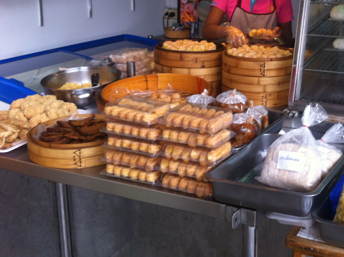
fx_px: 575
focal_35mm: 58
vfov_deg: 24.8
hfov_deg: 32.4
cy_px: 53
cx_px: 271
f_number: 2.8
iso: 100
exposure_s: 1/40
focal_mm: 3.85
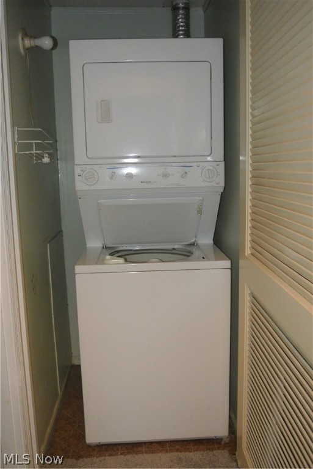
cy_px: 234
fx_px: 391
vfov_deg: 61.9
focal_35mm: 30
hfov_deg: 43.7
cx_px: 156
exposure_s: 1/60
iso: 800
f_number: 3.5
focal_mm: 11.4
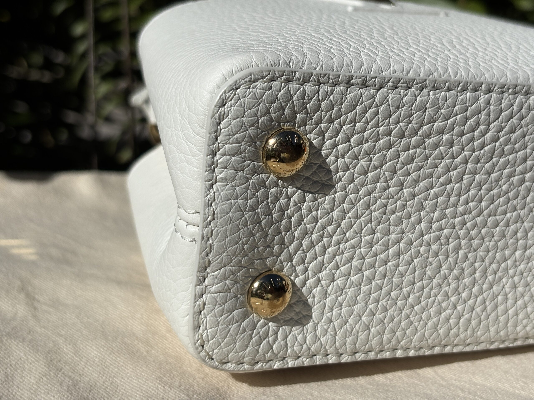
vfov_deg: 28.0
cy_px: 200
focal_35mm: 52
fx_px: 802
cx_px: 267
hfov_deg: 36.8
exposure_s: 1/7692
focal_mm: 5.96
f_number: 1.6
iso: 32
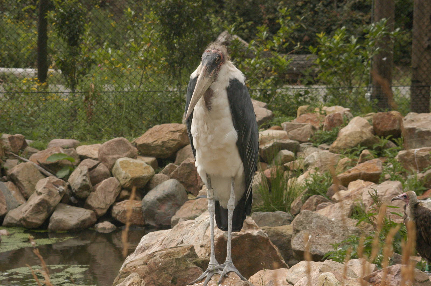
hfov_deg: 13.7
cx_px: 216
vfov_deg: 9.1
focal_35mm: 150
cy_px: 143
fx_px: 1794
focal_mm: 100
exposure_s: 1/1000
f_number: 8
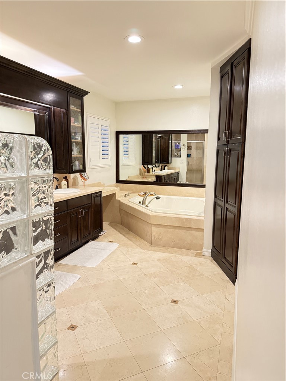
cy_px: 190
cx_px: 143
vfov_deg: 71.6
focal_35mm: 24
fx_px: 264
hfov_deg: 56.8
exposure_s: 1/60
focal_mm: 6.76
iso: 640
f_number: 1.78
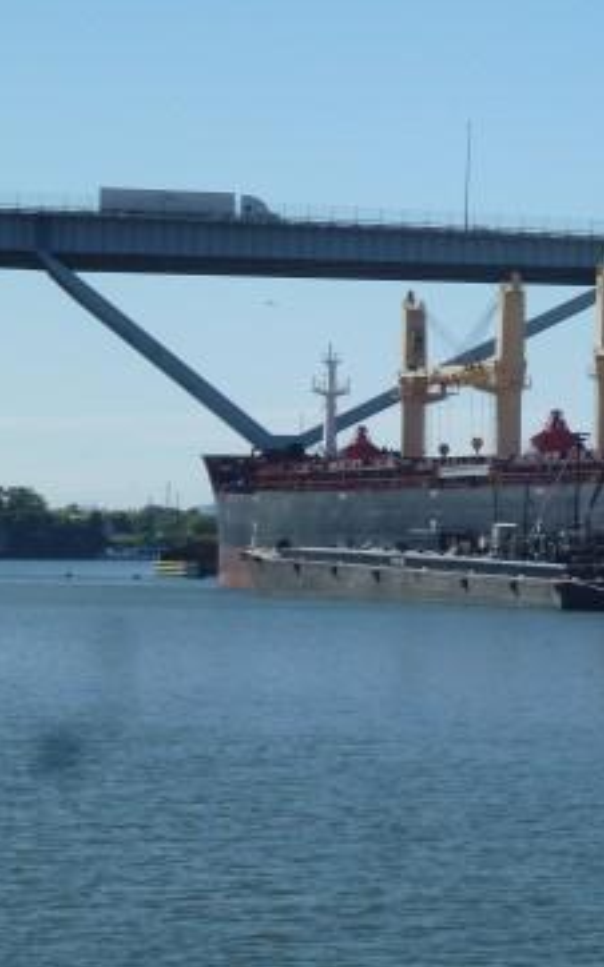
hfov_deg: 7.8
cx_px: 700
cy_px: 417
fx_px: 4402
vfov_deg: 12.5
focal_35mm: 167
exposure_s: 1/1000
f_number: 4.9
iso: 100
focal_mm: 16
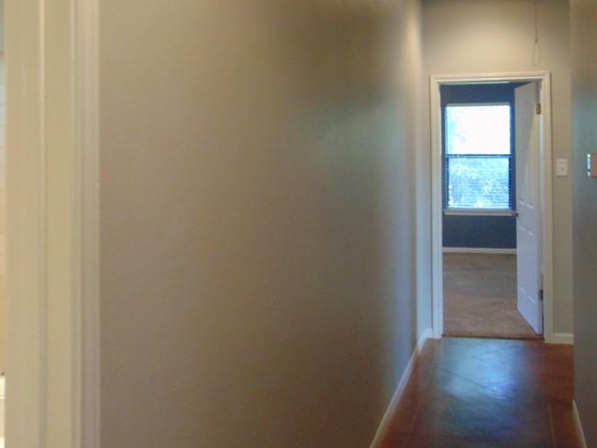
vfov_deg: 36.3
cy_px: 137
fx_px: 673
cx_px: 359
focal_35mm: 39
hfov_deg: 47.6
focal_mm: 4.5
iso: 320
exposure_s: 1/30
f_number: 3
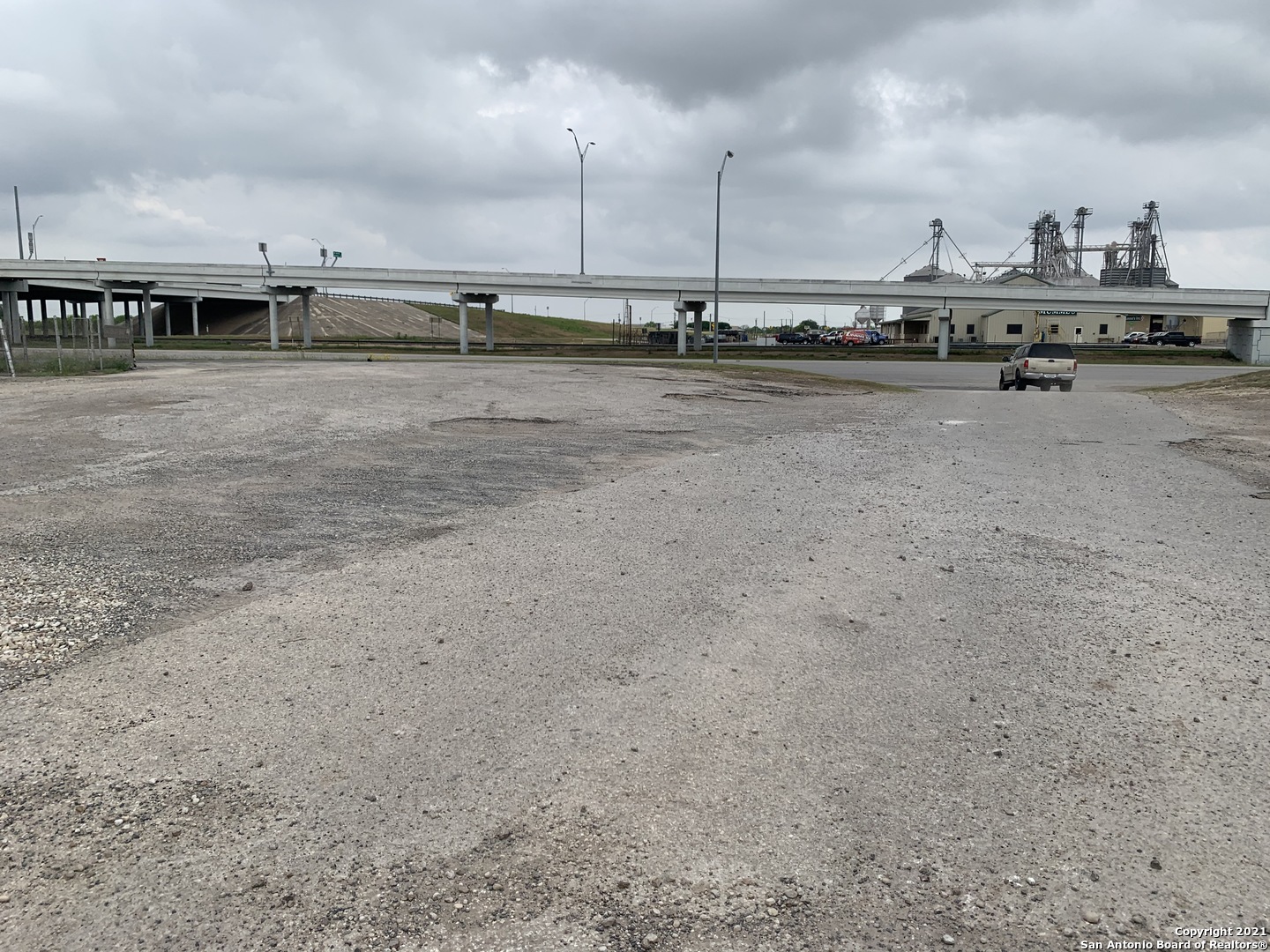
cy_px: 476
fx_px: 954
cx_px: 635
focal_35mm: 26
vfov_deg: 53.1
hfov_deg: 67.3
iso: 25
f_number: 1.8
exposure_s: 1/1634
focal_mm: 4.25
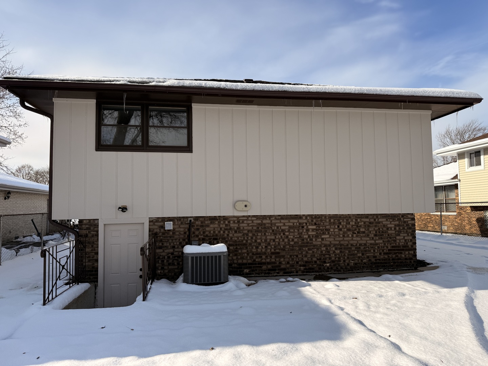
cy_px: 183
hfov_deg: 71.6
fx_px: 338
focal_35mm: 24
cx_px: 244
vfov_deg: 56.8
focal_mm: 6.76
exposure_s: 1/5714
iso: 80
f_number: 1.78
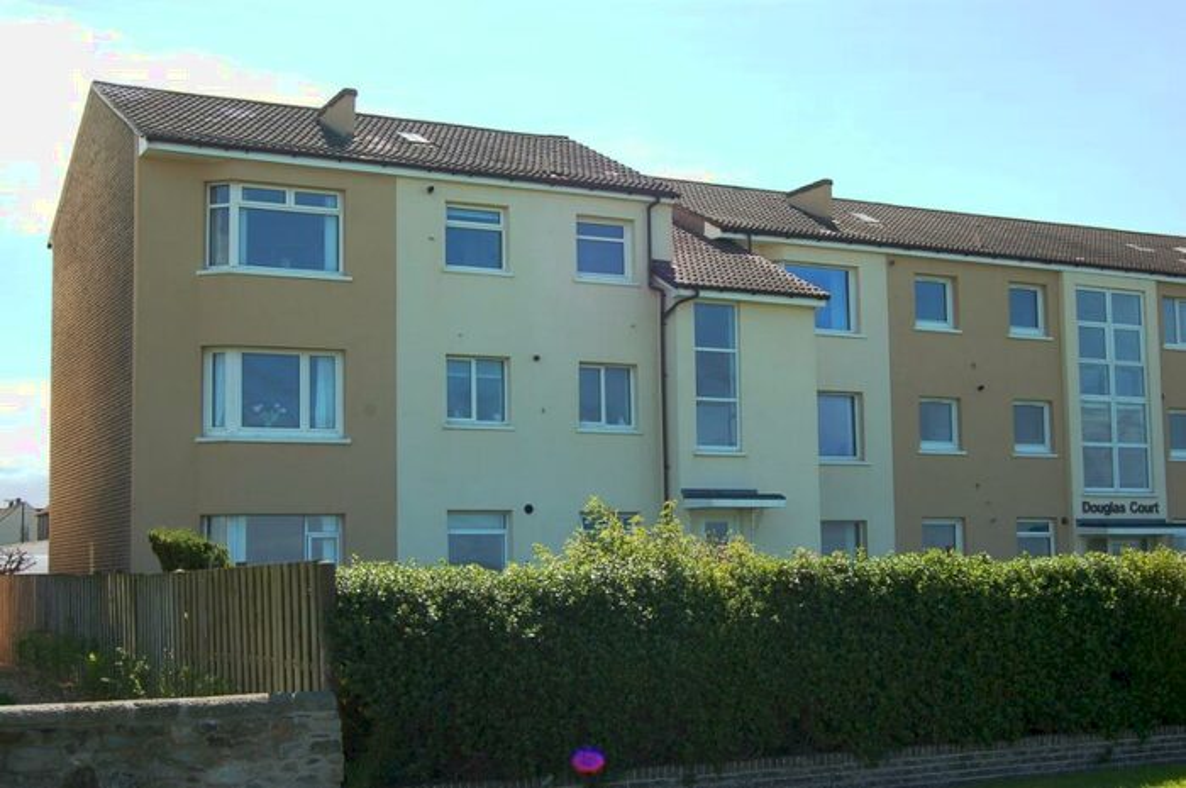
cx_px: 593
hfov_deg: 41.2
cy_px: 394
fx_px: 1579
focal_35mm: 48
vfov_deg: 28.0
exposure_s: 1/320
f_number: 9
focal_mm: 32
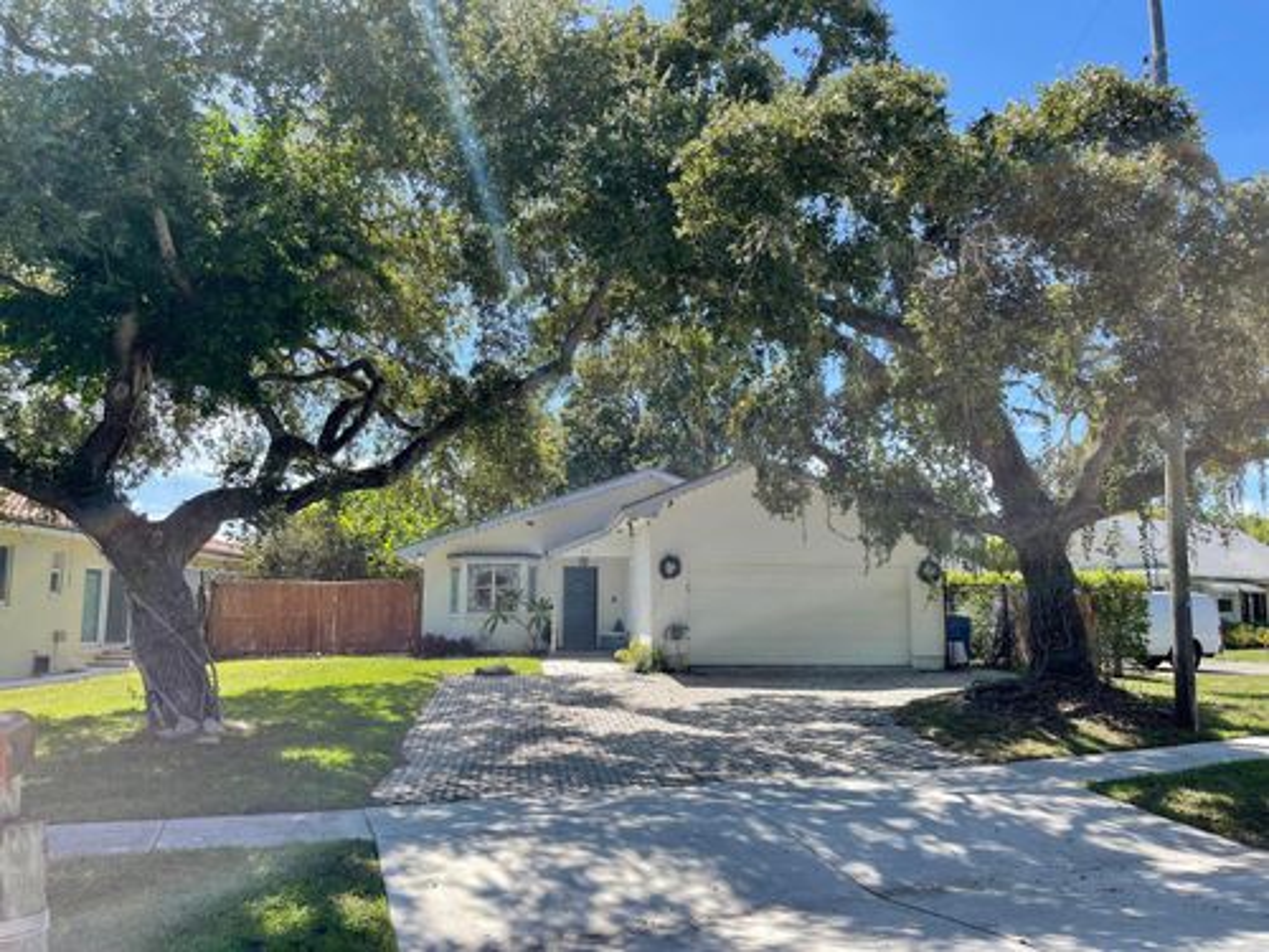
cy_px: 476
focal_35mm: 26
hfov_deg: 67.3
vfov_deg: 53.1
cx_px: 634
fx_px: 953
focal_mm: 5.1
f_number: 1.6
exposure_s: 1/1252
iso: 32
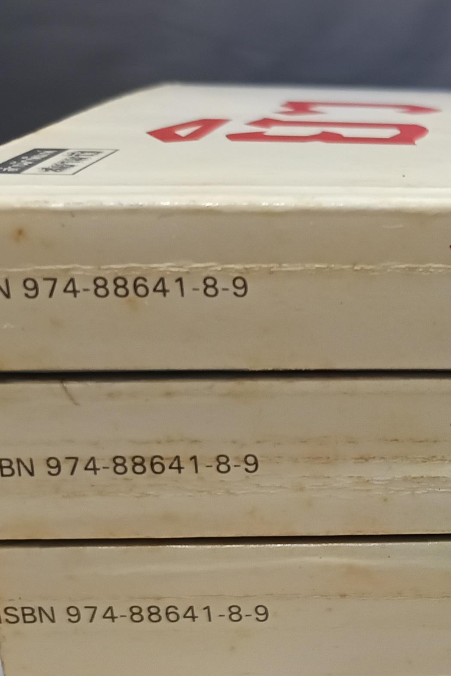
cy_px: 539
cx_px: 693
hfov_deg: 18.6
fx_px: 1203
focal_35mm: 64
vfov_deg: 30.7
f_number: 1.7
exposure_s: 1/25
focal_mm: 5.31
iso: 1041
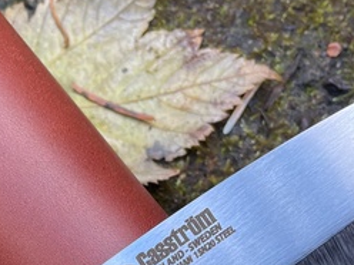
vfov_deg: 16.4
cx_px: 84
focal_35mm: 84
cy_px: 365
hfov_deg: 23.0
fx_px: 859
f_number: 1.6
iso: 80
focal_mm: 4.2
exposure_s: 1/121
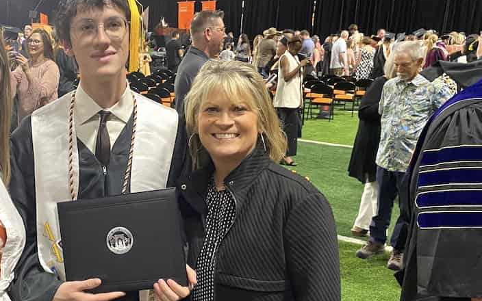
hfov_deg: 41.0
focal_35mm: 47
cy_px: 194
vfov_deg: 27.3
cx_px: 104
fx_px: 617
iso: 160
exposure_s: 1/60
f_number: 1.8
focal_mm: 4.2
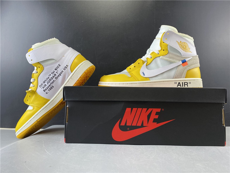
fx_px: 173
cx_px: 115
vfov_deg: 53.1
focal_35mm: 26
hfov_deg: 67.3
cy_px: 86
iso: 125
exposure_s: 1/100
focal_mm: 4.25
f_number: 1.8
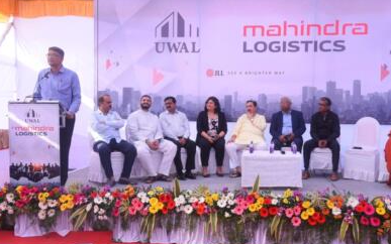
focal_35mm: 38
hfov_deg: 51.5
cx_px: 213
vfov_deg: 33.6
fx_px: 405
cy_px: 126
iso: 200
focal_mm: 32
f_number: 6.3
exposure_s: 1/100
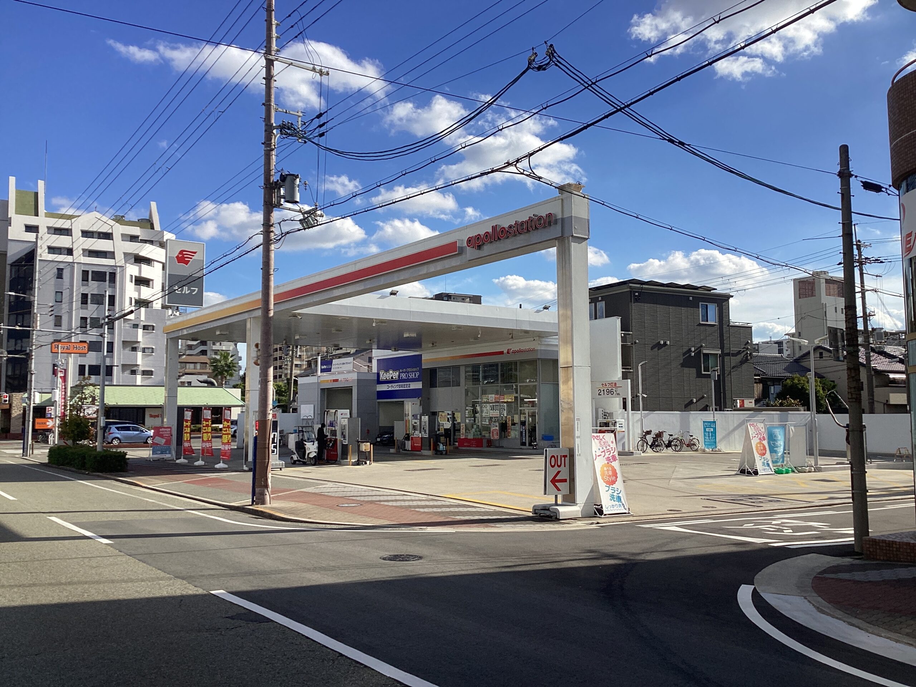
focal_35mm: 31
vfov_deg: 45.4
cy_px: 344
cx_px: 458
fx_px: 820
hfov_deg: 58.4
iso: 25
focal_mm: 3.3
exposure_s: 1/1631
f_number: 2.4
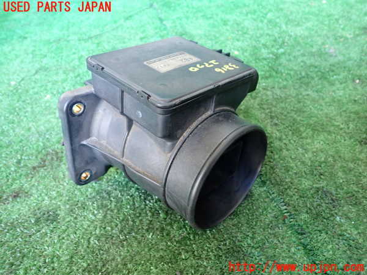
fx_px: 318
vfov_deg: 46.8
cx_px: 184
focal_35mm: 30
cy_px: 138
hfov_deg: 60.0
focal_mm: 5.4
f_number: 2.3
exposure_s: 1/30
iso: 500
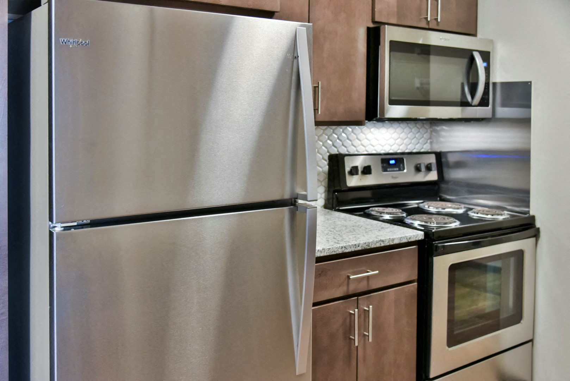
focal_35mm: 35
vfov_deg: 37.9
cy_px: 190
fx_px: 554
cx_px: 285
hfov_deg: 54.4
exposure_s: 1/50
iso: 2500
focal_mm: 35
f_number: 4
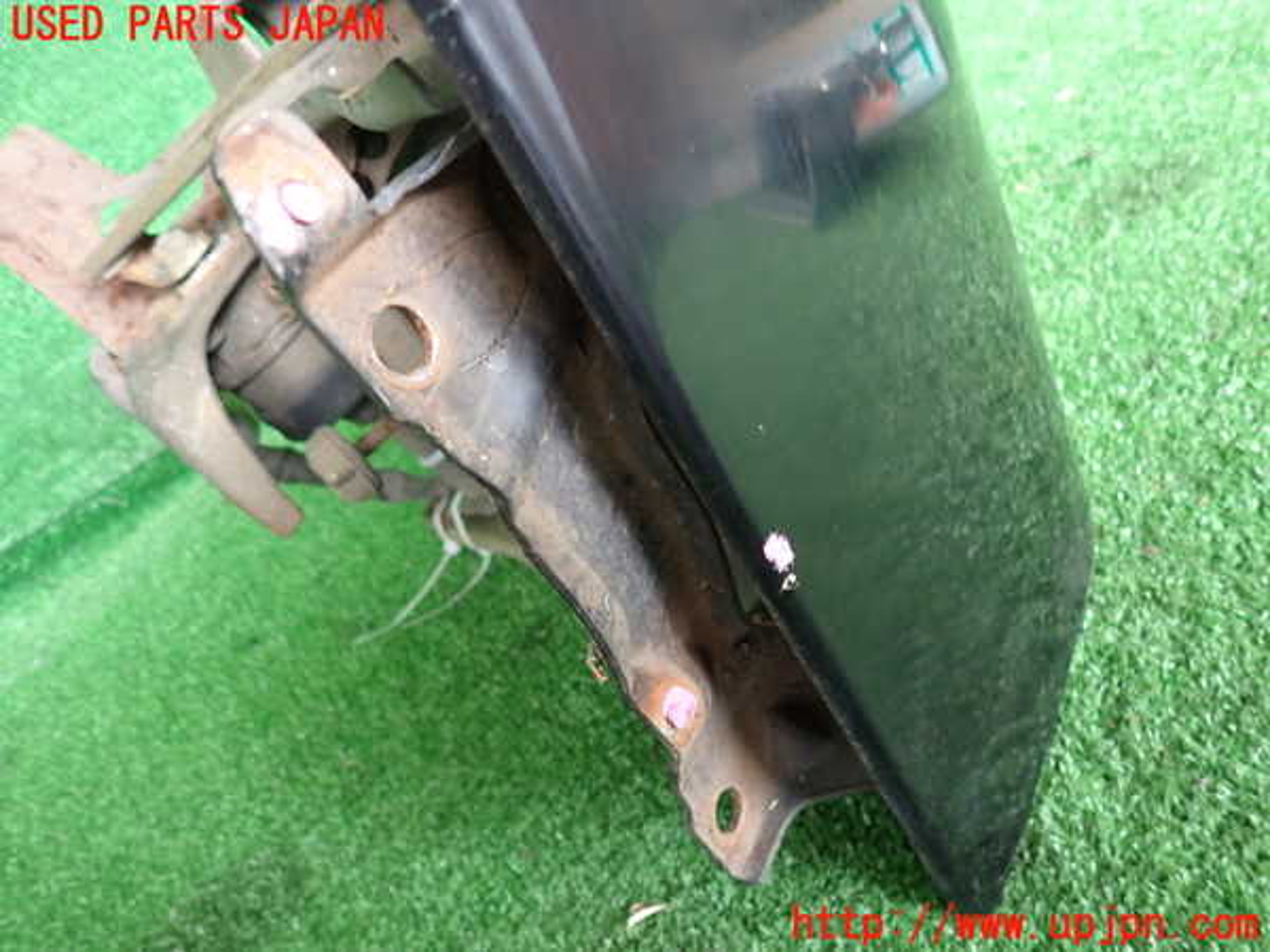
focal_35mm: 25
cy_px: 476
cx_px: 635
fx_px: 917
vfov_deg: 54.9
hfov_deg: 69.4
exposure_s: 1/40
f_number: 2
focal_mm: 4.5
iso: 200
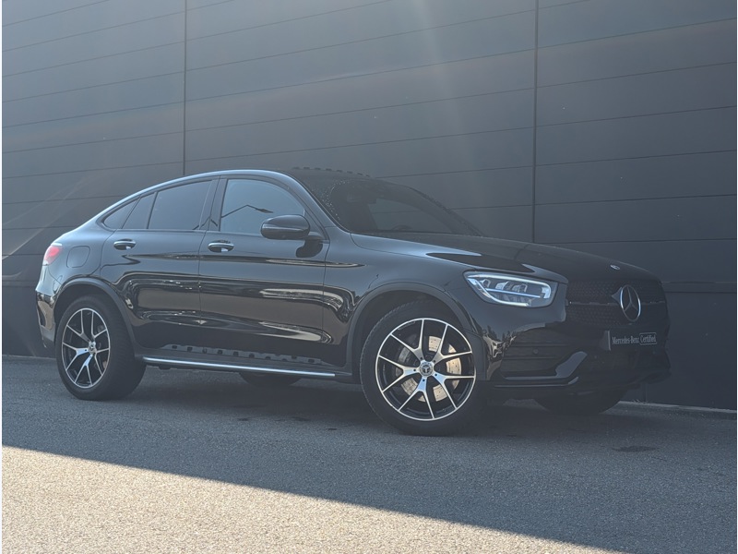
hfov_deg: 38.9
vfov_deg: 29.7
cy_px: 277
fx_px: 1045
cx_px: 369
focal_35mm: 49
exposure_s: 1/381
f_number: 1.68
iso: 18
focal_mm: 6.9
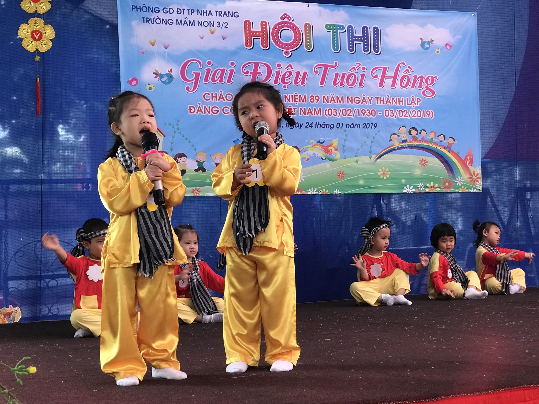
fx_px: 888
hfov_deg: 33.8
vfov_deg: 25.7
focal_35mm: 57
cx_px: 270
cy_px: 202
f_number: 2.8
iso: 64
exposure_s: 1/50
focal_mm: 6.6
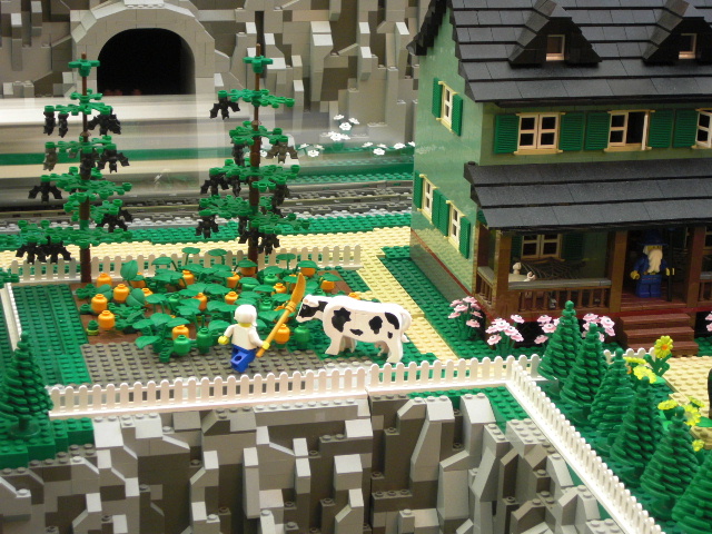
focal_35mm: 89
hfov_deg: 22.0
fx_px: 1831
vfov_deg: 16.6
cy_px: 267
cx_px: 356
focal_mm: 15.7
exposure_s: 1/2.5
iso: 200
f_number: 4.8
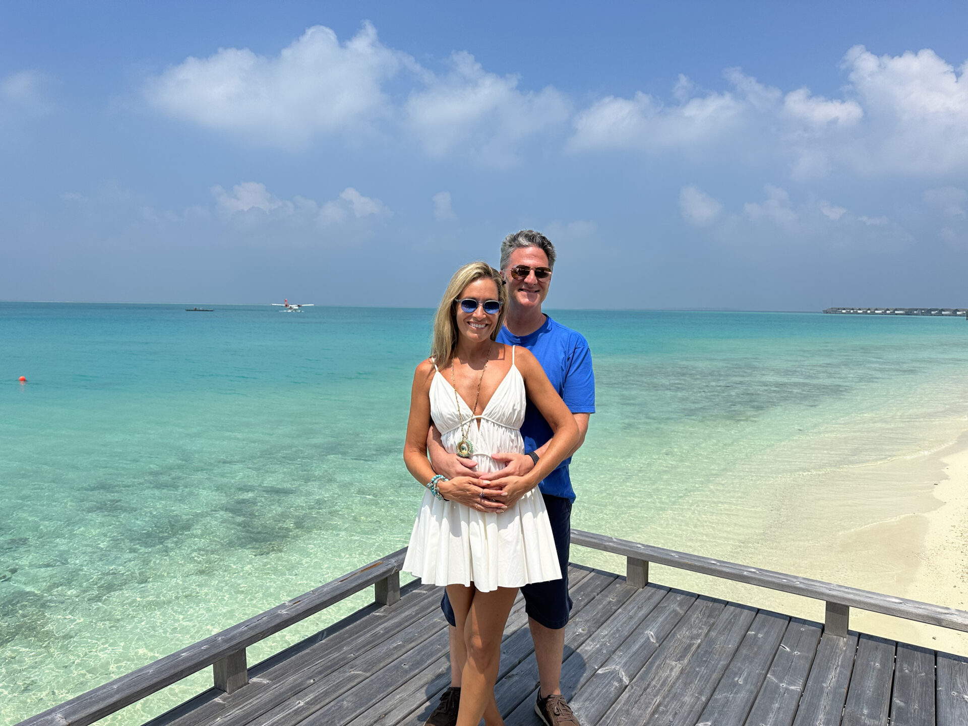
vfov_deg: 56.8
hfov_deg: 71.6
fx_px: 671
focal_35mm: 24
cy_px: 363
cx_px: 484
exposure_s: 1/9709
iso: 80
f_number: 1.78
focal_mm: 6.86
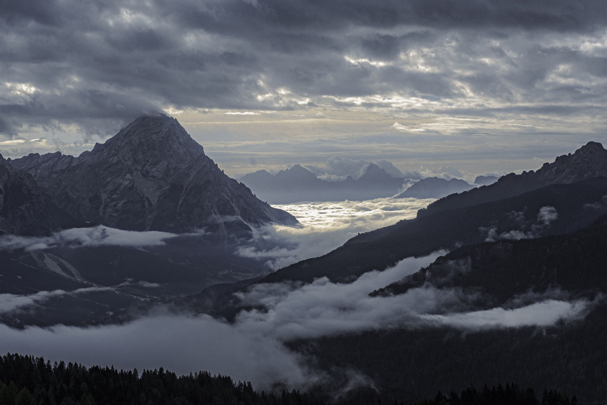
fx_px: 1180
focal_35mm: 70
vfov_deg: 19.5
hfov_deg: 28.8
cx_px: 304
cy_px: 202
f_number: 5.6
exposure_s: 1/2000
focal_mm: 70
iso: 100
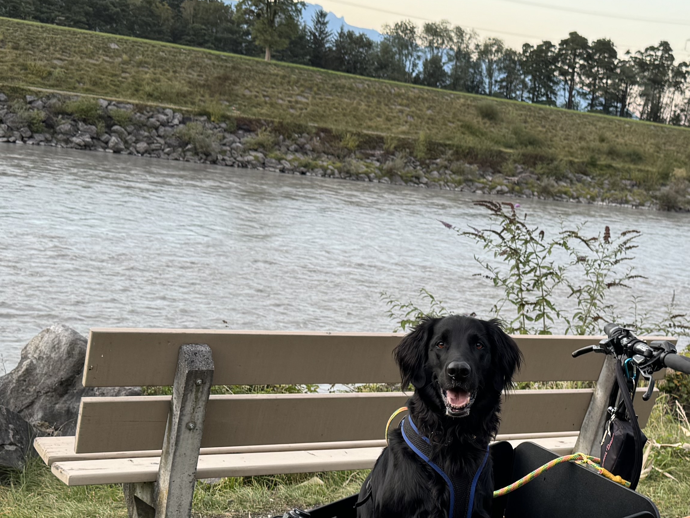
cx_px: 494
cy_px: 421
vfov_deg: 24.0
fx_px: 1196
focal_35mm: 60
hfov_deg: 31.7
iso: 64
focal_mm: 6.76
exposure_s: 1/157
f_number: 1.78
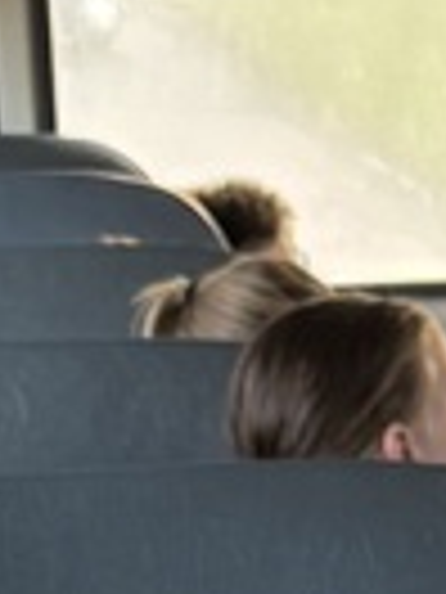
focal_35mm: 186
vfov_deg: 9.3
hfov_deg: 7.9
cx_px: 487
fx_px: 3195
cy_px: 1526
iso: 400
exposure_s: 1/60
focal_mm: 6.76
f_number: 1.78
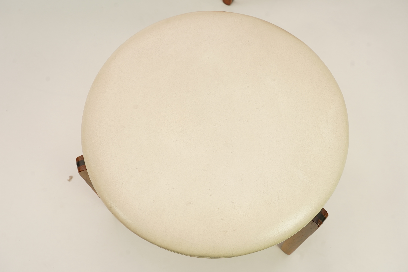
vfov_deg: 33.4
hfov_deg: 48.5
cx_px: 204
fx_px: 453
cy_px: 136
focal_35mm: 40
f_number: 8
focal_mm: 40
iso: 800
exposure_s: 1/125
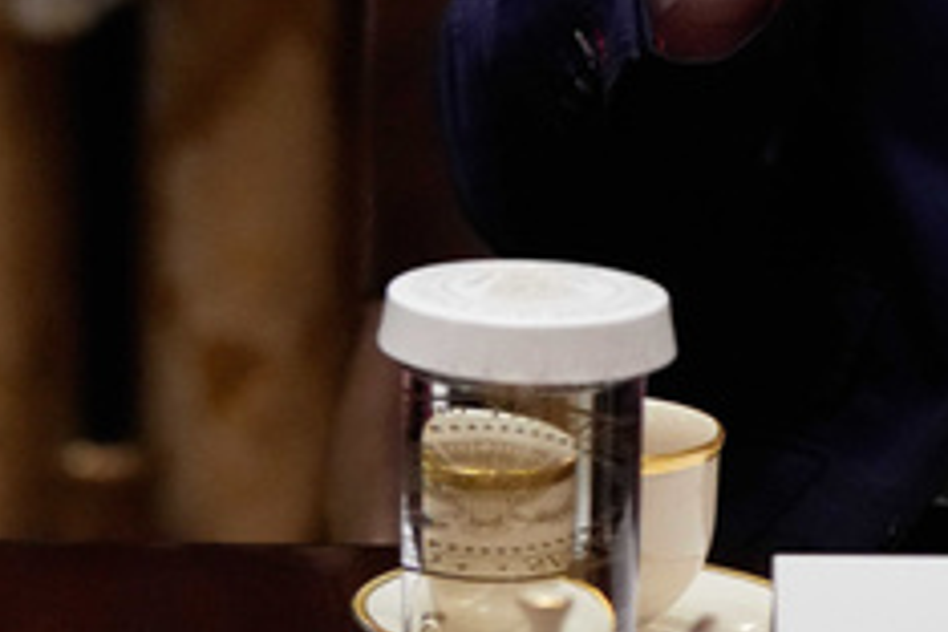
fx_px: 10717
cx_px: 117
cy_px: -403
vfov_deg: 3.4
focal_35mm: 407
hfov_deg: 5.1
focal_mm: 93
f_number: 2.8
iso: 4000
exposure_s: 1/500
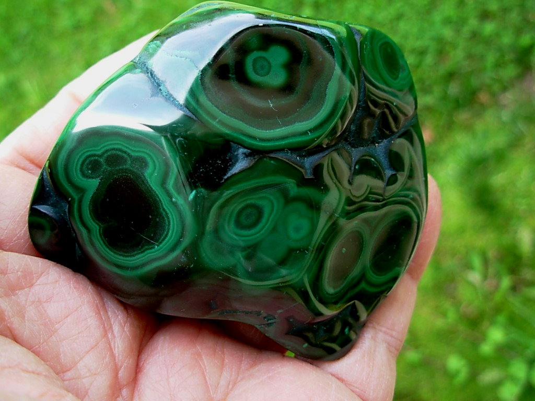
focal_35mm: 38
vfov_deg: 37.7
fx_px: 587
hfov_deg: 49.0
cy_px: 200
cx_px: 268
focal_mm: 6.3
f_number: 2.9
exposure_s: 1/80.6
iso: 50
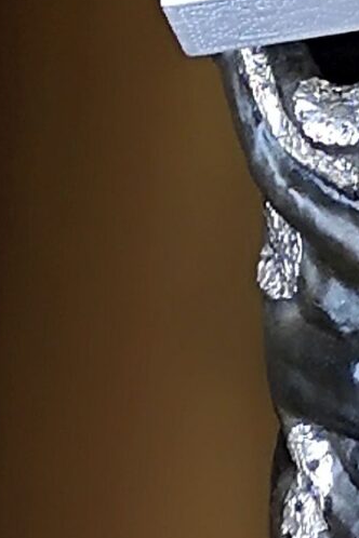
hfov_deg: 4.5
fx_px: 4562
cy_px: 70
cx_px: 596
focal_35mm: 305
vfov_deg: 6.7
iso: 200
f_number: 1.8
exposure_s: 1/50
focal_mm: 3.95
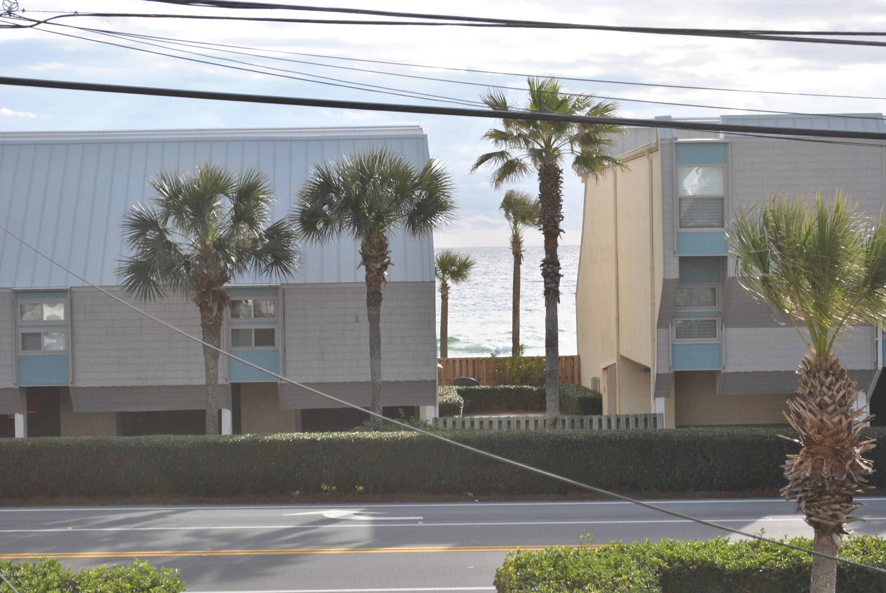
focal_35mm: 82
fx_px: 2033
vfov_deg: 16.6
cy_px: 296
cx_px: 443
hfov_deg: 24.6
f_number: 7.1
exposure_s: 1/200
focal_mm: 55
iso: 100
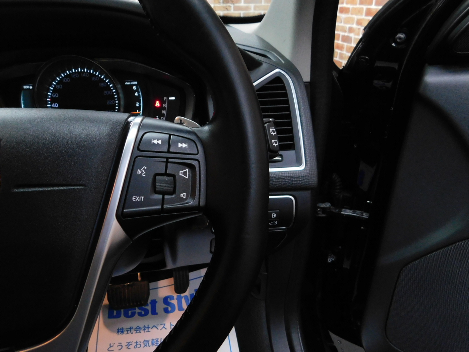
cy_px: 180
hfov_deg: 67.2
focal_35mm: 26
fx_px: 352
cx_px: 220
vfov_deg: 53.1
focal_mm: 4
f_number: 3
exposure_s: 1/25
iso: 400
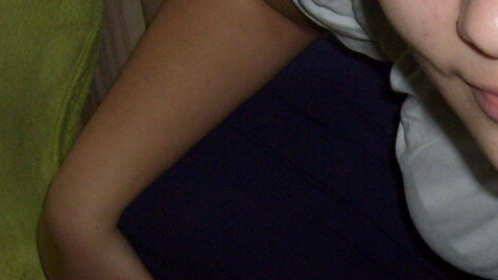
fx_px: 1267
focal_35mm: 96
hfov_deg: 21.2
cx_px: 530
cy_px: 212
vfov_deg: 12.6
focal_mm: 5.8
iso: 100
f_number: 2.8
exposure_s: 1/45
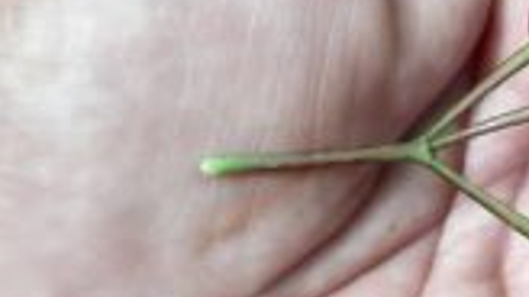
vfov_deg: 9.4
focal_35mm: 129
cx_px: 758
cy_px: 110
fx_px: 1808
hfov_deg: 15.5
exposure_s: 1/60
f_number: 1.8
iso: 80
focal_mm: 5.23
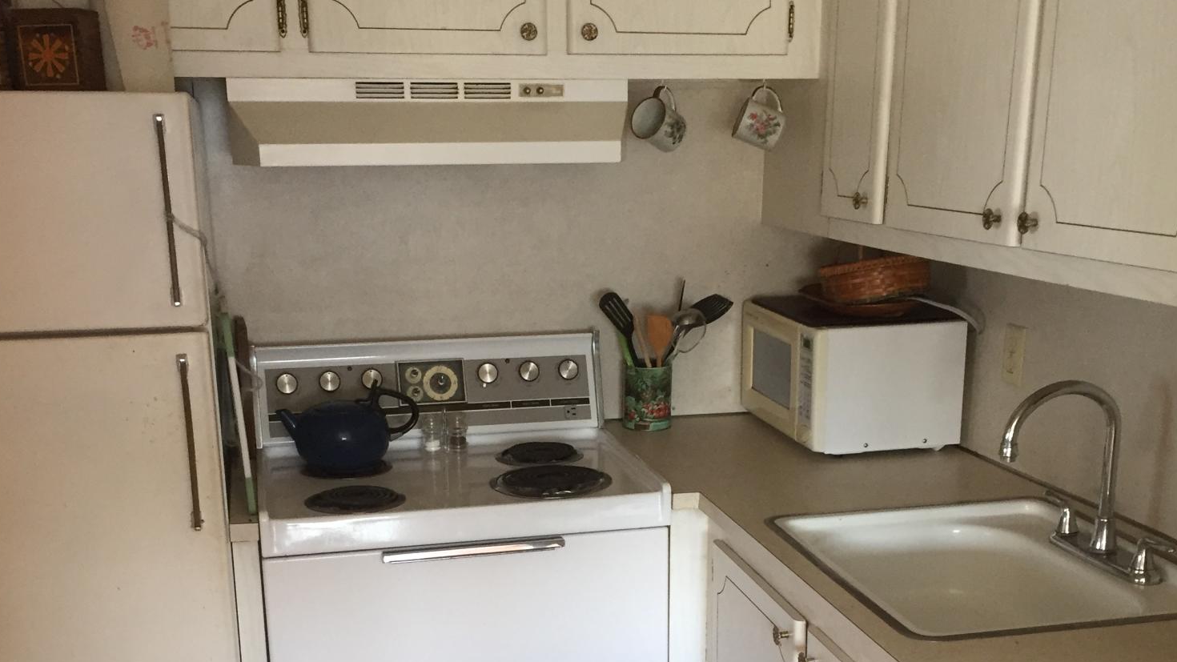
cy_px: 532
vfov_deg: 27.2
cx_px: 588
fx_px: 1342
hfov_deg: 47.4
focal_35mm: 43
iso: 125
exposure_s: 1/30
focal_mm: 4.15
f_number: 2.2
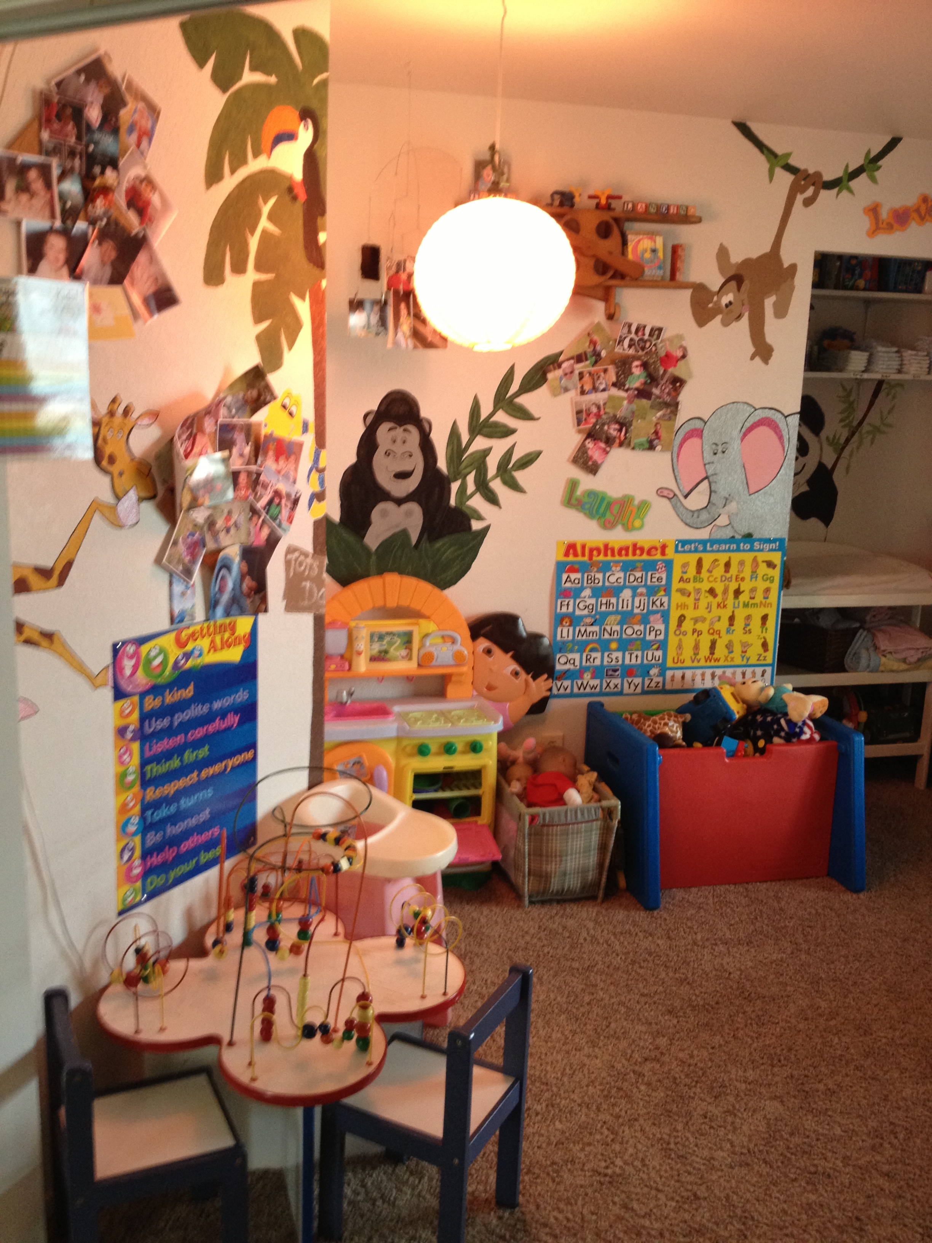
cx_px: 466
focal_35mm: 35
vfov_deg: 52.6
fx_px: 1256
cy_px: 622
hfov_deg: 40.7
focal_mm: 4.28
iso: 160
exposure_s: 1/20
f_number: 2.4
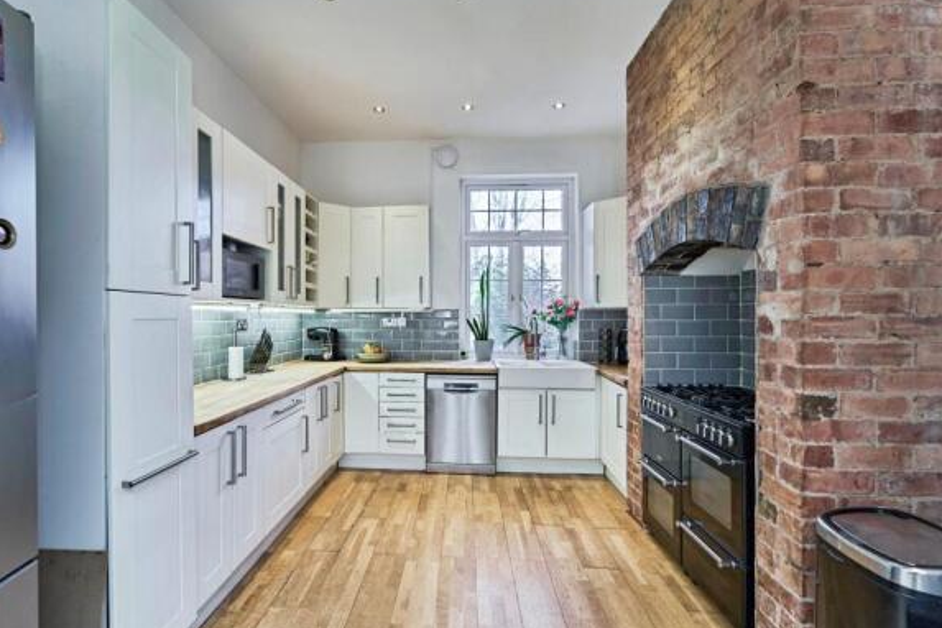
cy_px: 338
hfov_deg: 96.5
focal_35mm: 16
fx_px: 419
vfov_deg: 73.6
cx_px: 430
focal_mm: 14
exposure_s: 1/25
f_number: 8
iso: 200
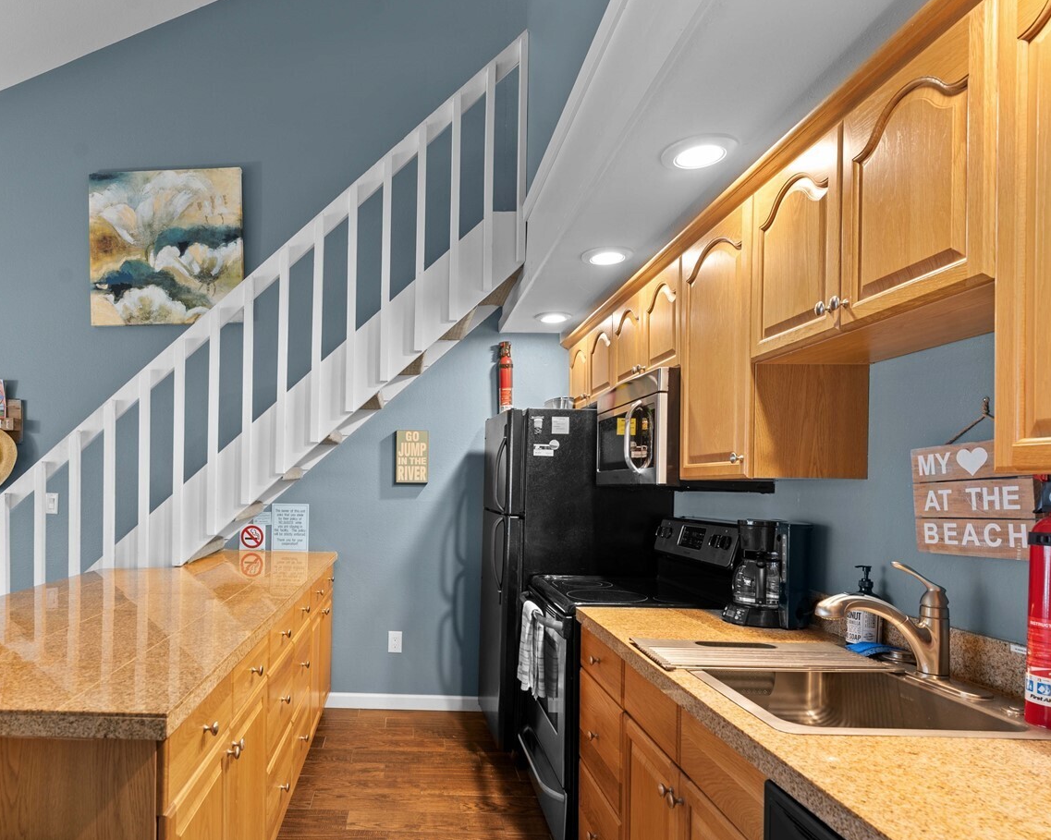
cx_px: 379
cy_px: 487
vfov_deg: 65.1
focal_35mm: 21
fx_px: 653
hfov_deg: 75.9
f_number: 8
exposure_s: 2
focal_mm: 15
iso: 200
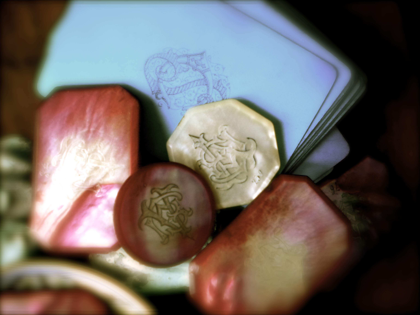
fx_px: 425
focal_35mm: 35
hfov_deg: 52.6
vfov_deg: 40.7
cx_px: 210
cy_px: 158
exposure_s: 1/31.5
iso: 400
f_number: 3.1
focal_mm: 6.3
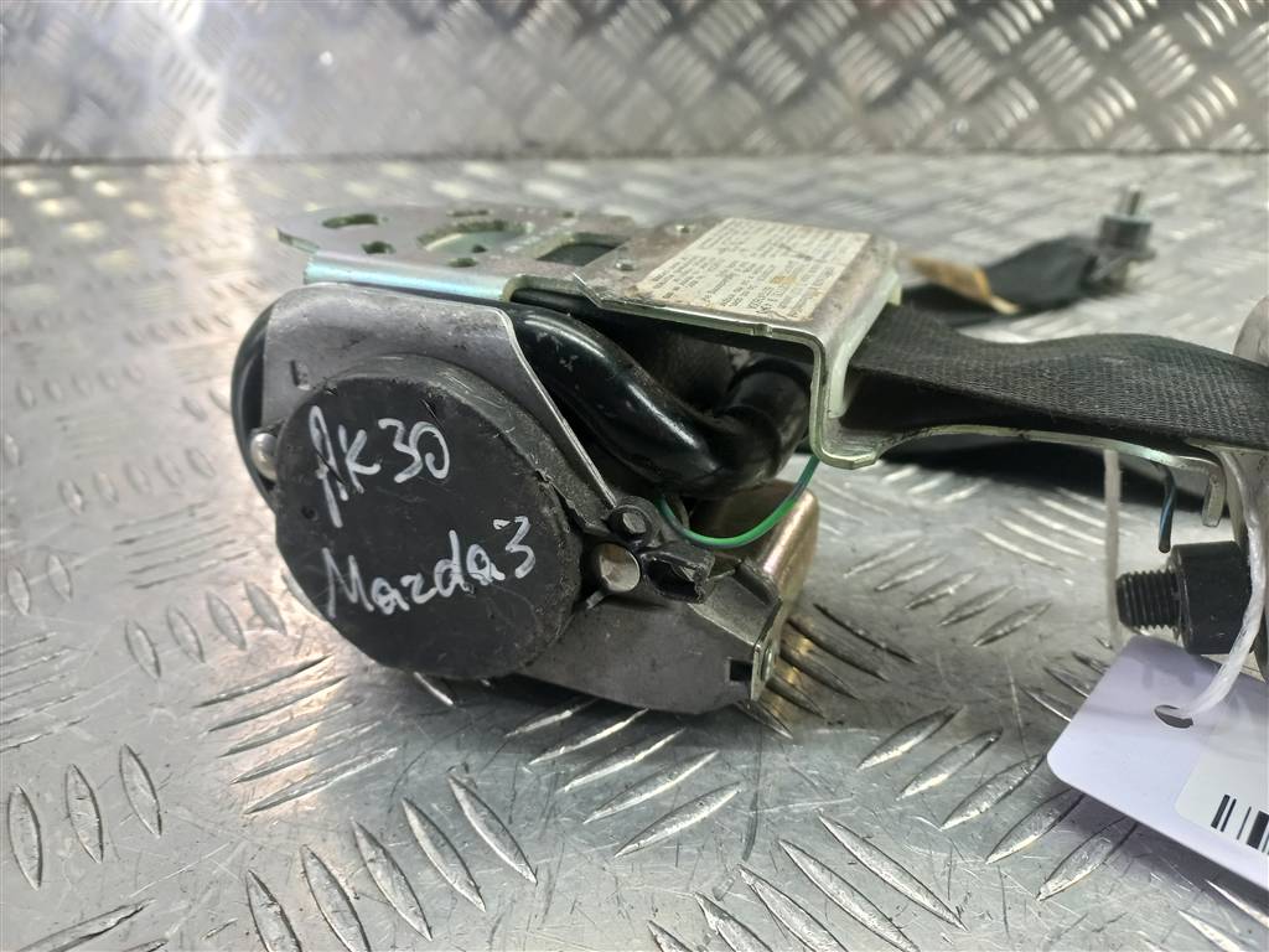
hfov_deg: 69.4
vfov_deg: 54.9
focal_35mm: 25
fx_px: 916
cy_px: 476
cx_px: 634
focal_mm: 4.6
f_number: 1.8
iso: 100
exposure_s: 1/50
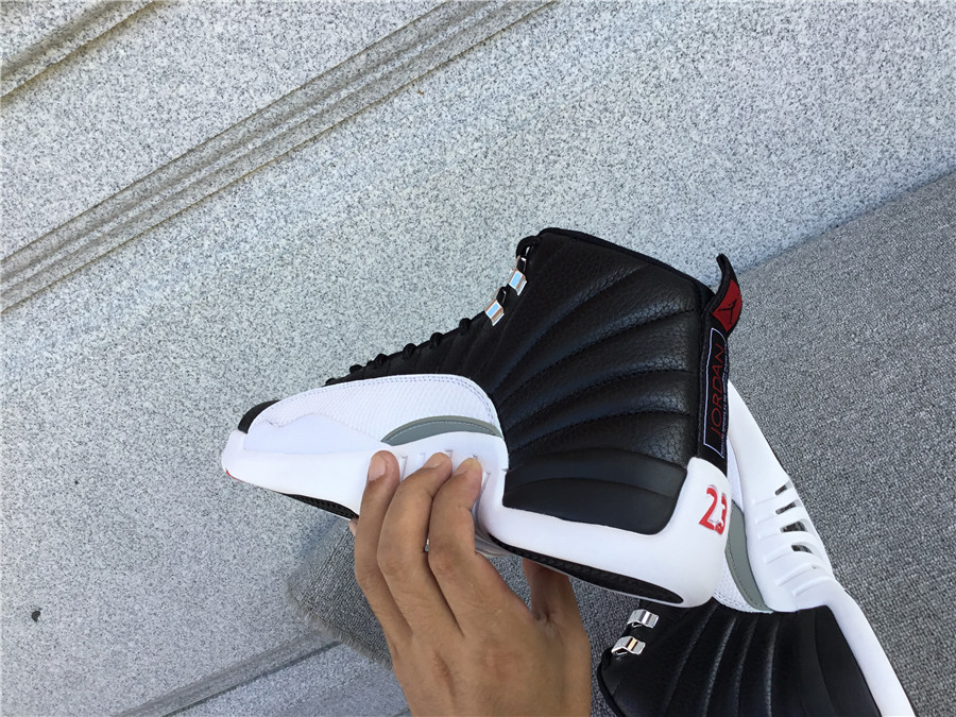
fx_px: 856
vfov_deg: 45.4
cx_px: 478
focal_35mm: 31
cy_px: 358
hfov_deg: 58.4
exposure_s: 1/261
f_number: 2.4
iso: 25
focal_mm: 3.3
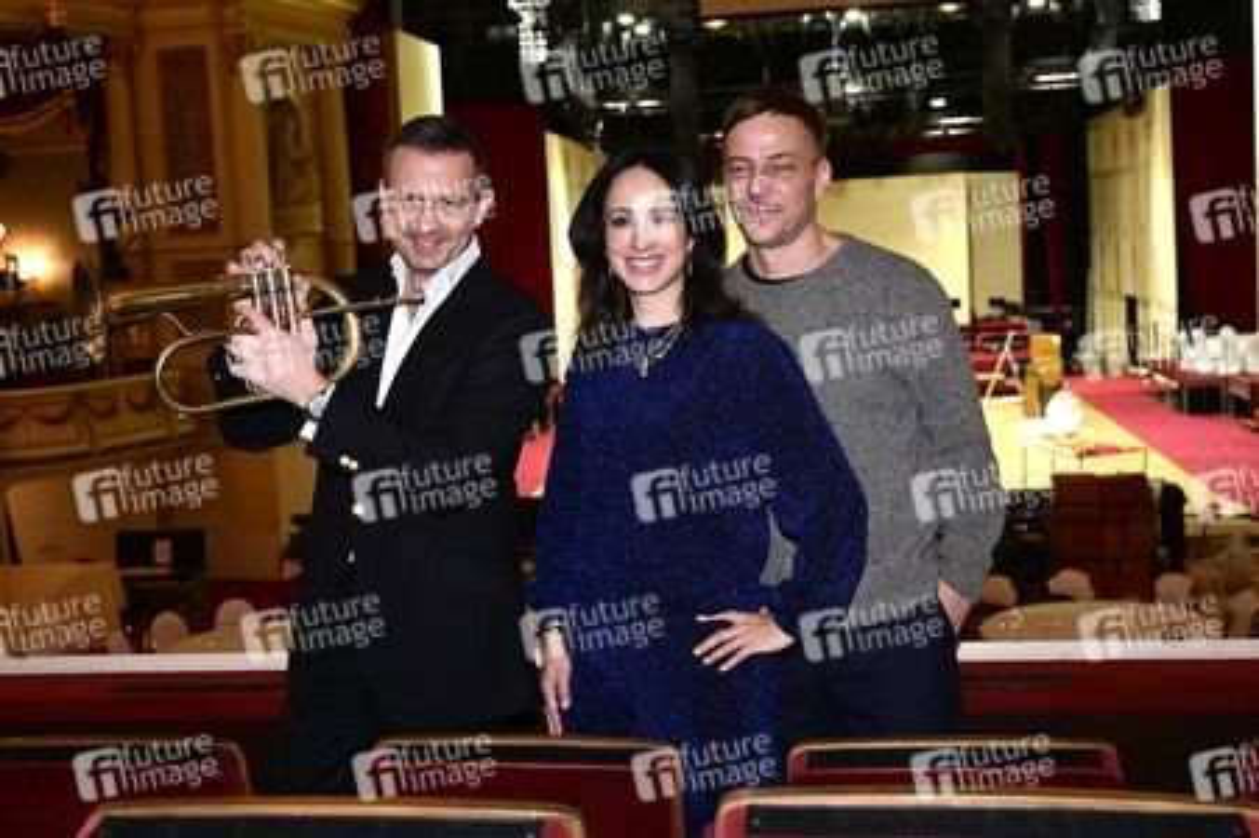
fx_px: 1136
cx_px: 630
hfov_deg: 58.0
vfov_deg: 40.5
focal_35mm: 32
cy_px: 419
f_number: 4.5
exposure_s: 1/200
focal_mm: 32.5
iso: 3200
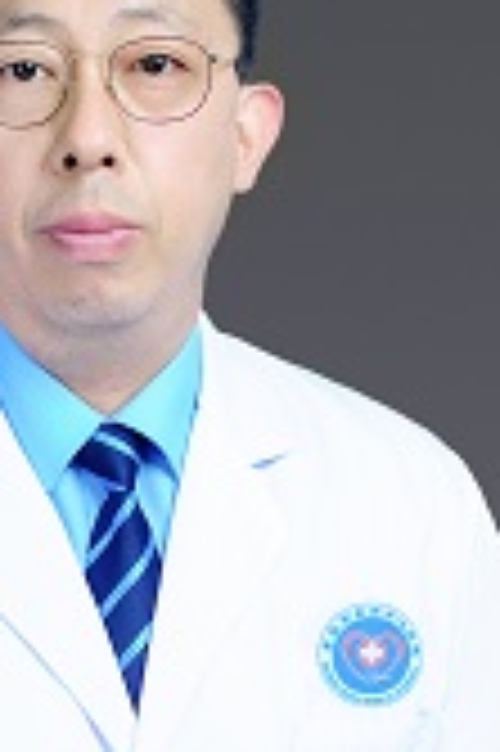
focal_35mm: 135
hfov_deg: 10.1
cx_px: 63
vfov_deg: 15.0
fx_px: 2818
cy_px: 716
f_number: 9
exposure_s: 1/160
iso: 200
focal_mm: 50
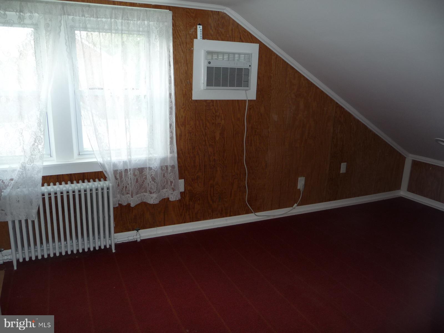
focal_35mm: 28
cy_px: 166
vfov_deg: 49.7
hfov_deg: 63.4
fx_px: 359
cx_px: 222
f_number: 3.3
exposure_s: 1/30
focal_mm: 4.7
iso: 100
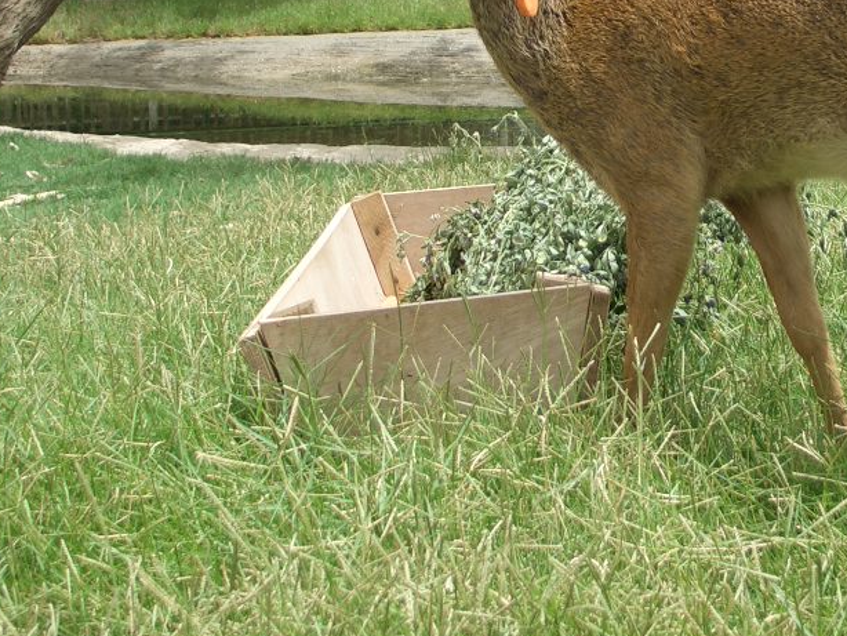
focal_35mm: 75
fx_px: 1836
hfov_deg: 25.6
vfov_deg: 19.1
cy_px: -6
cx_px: 641
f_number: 2.9
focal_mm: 7.81
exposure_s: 1/400
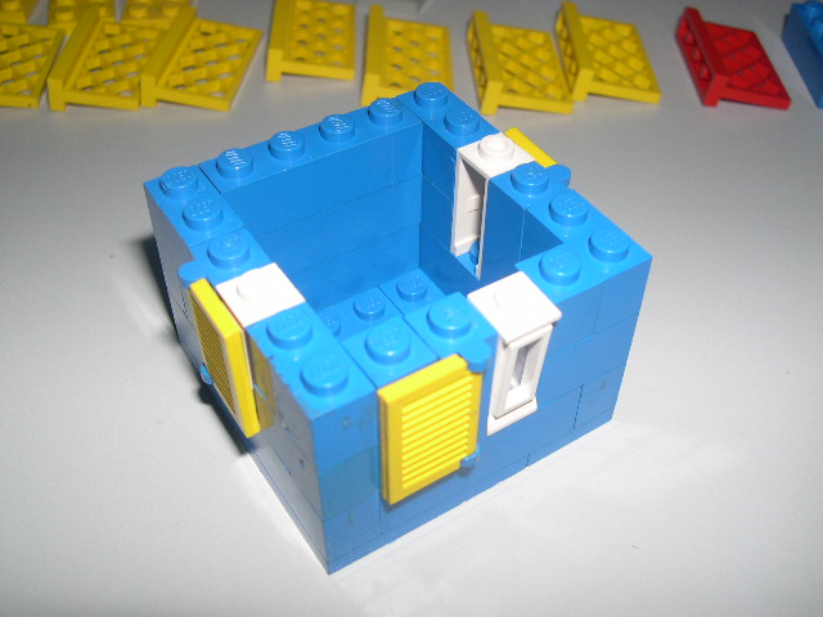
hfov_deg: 49.0
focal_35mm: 38
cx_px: 412
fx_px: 903
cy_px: 308
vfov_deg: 37.7
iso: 100
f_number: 7.6
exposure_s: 1/60
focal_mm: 8
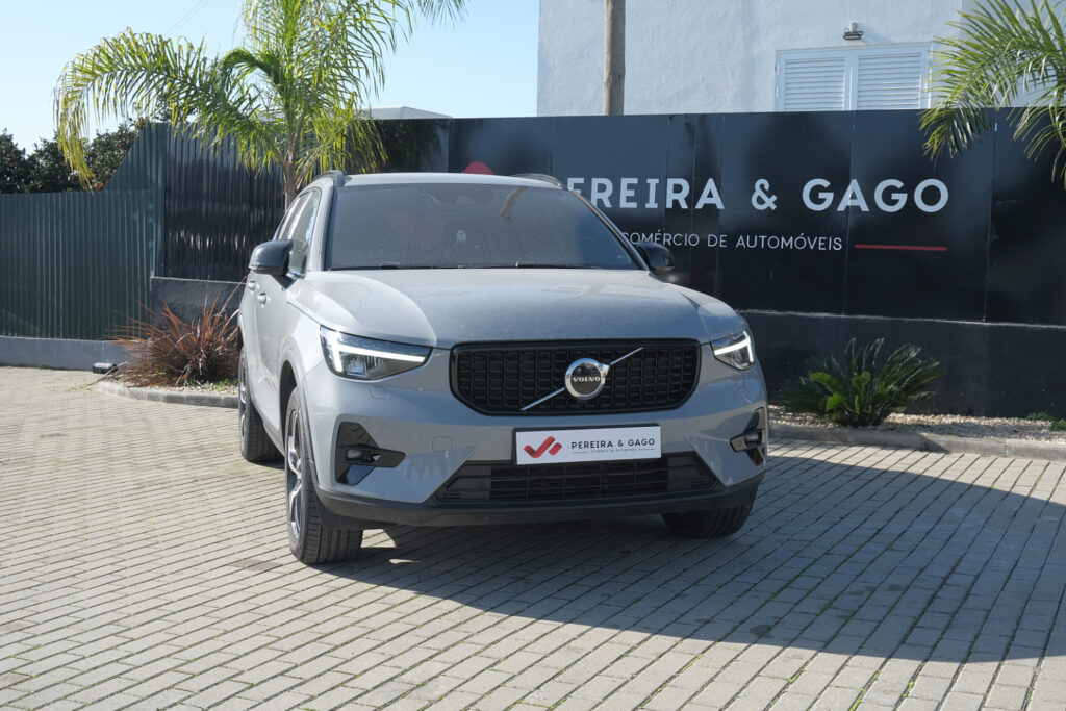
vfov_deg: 31.2
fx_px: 1273
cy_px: 356
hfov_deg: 45.4
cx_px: 533
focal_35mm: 43
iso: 160
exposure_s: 1/180
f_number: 9
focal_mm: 28.8
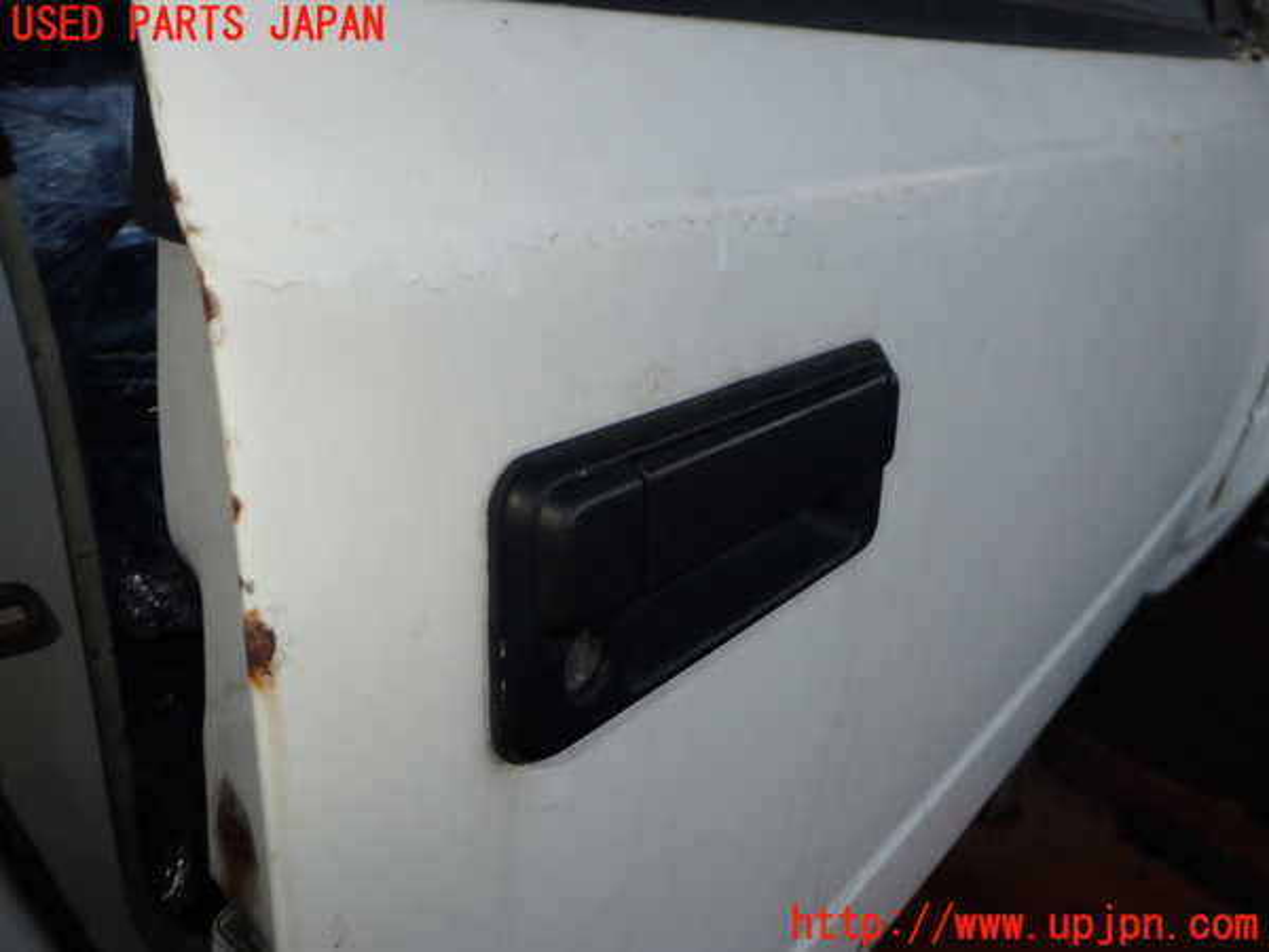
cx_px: 634
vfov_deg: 46.8
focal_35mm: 30
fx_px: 1100
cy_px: 476
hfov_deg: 60.0
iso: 125
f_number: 6.3
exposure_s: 1/30
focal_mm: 5.4
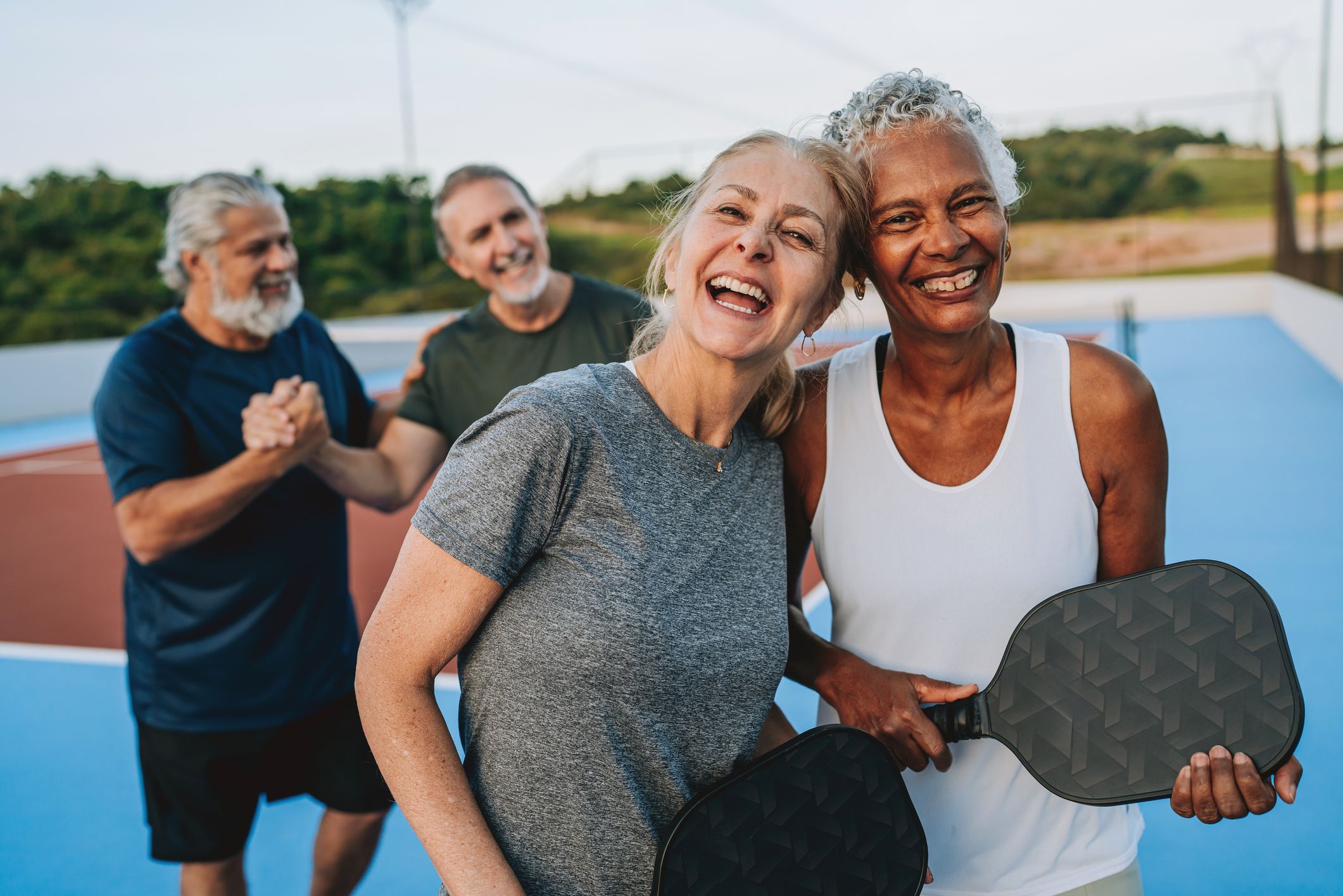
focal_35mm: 35
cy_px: 448
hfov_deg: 54.4
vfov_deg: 37.9
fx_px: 1306
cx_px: 672
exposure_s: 1/500
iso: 250
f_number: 2.5
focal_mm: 35
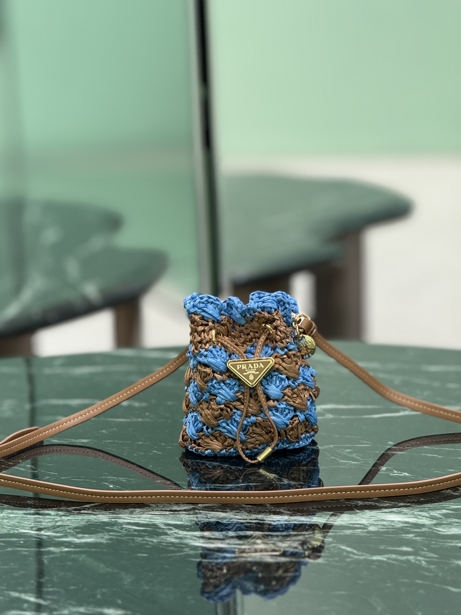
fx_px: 2131
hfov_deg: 12.3
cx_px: 230
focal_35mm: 120
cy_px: 308
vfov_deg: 16.4
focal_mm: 15.66
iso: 250
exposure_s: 1/50
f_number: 2.8
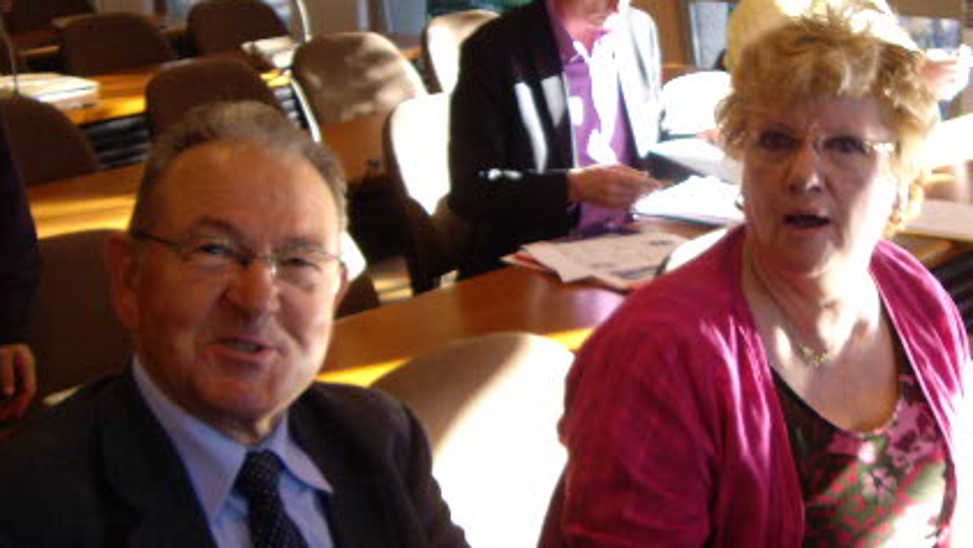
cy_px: 289
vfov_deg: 19.1
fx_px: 1626
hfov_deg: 33.2
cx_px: 603
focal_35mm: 63
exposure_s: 1/50
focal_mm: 6.2
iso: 100
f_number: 2.7
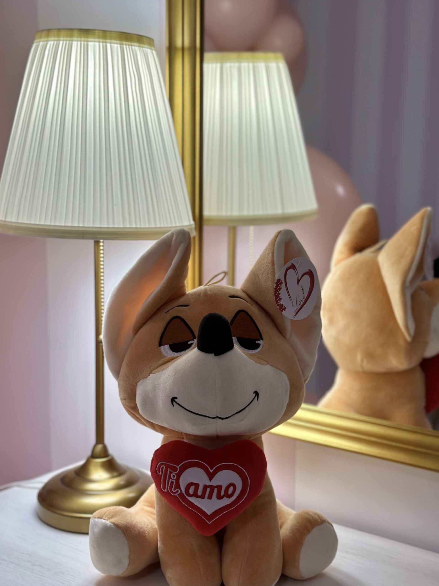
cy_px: 321
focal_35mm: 55
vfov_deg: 34.9
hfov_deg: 26.6
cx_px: 206
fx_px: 930
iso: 80
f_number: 1.78
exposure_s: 1/327
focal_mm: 6.86
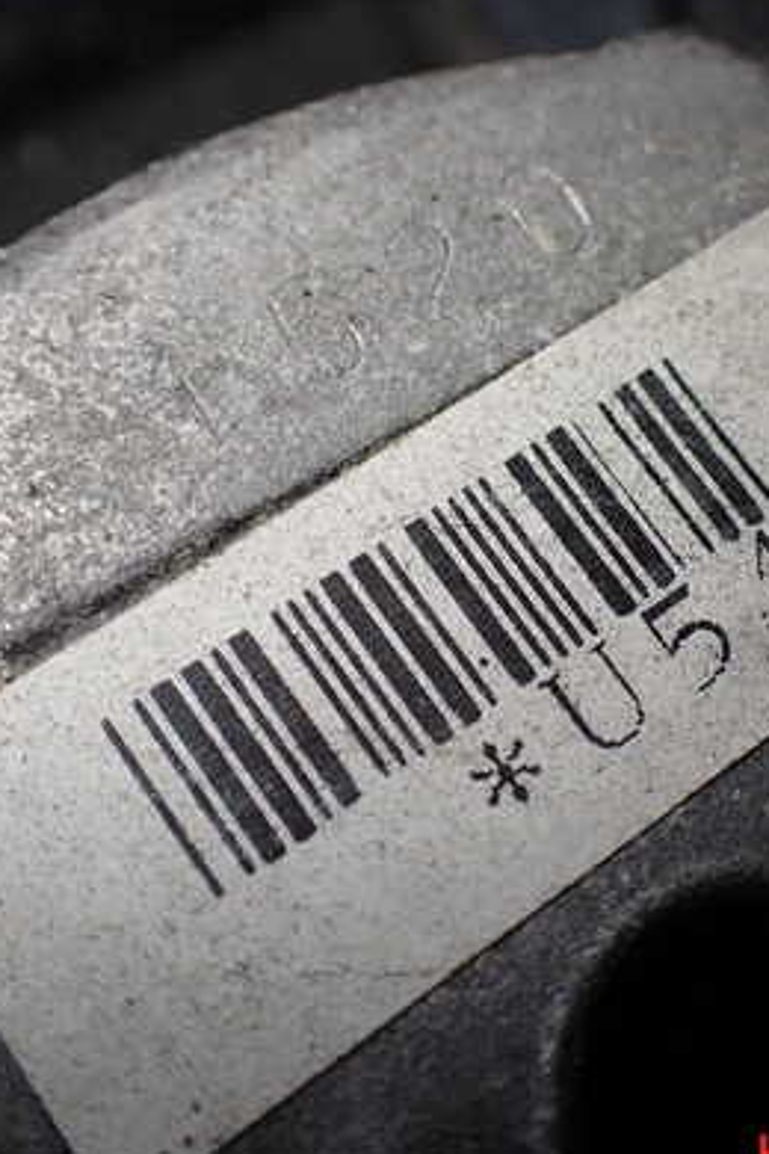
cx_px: 538
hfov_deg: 27.8
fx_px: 1538
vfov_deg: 41.1
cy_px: 536
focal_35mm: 48
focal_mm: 5.4
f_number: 2.3
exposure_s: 1/160
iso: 100
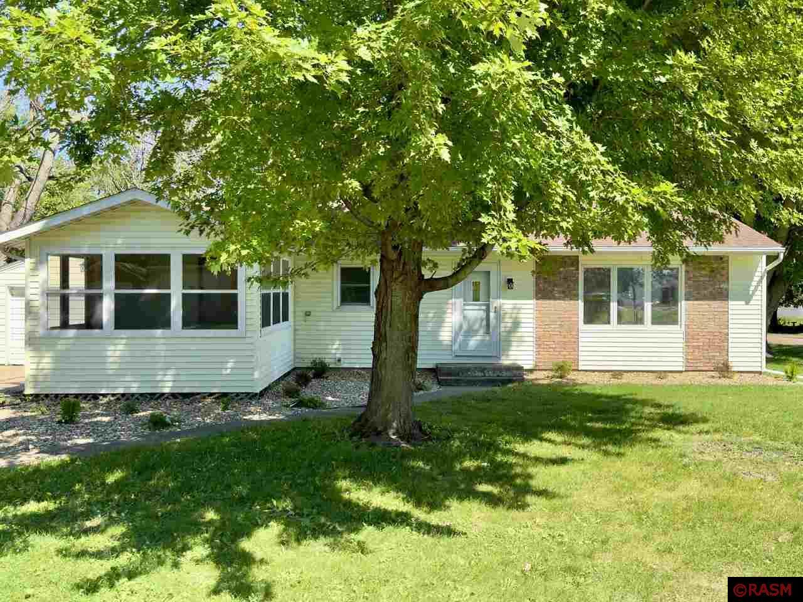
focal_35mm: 35
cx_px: 402
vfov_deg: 40.7
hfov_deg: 52.6
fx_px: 812
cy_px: 301
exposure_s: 1/1678
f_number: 1.78
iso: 100
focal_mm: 6.76
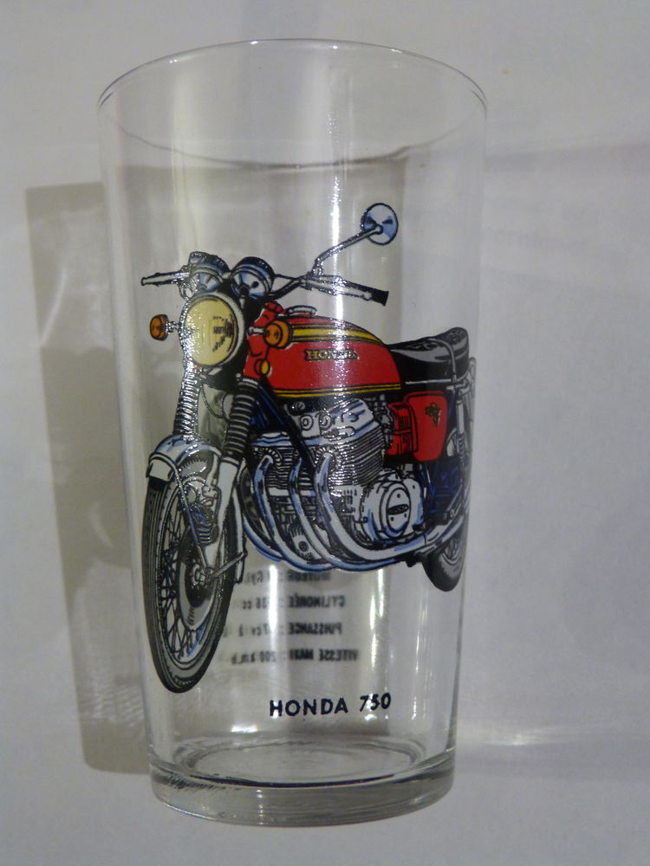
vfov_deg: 42.9
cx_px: 325
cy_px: 433
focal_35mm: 44
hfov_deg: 32.9
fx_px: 1102
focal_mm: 7.9
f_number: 3.2
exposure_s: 1/8
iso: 400
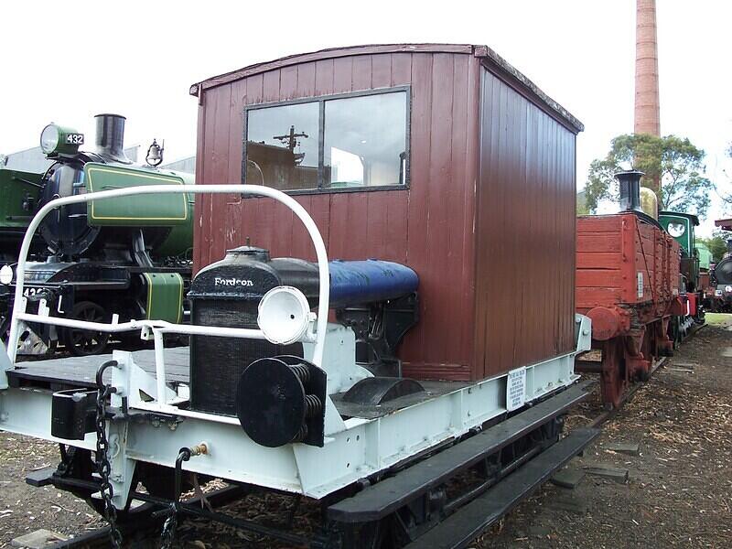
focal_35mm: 35
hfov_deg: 52.6
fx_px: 740
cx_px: 366
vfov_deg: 40.7
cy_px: 274
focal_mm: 6
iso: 80
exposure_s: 1/250
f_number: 2.8
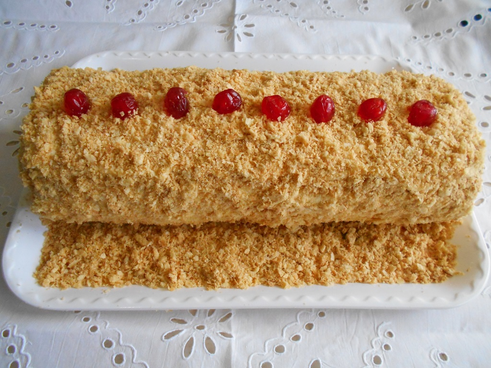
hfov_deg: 67.3
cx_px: 246
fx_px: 369
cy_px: 184
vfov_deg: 53.1
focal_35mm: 26
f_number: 3.2
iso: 720
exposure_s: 1/250
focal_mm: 4.6
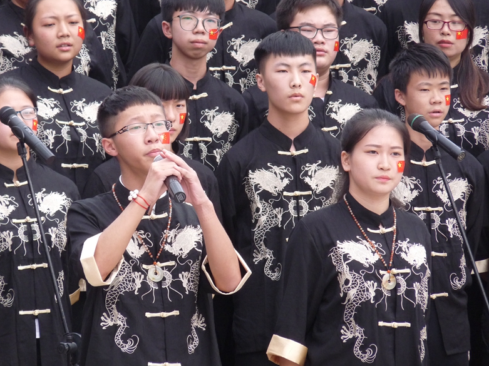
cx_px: 247
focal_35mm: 289
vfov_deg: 5.1
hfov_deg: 6.9
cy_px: 185
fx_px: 4081
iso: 250
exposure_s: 1/500
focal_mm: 50.1
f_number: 3.7
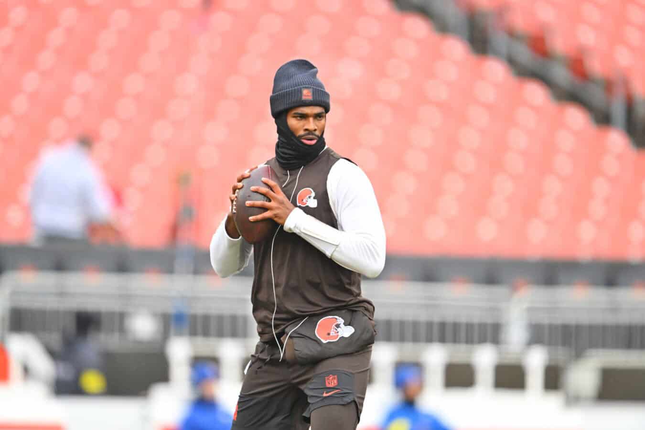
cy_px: 215
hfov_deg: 3.7
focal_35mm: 560
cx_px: 322
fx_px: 10033
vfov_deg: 2.5
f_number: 4
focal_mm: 560
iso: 1600
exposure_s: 1/2000
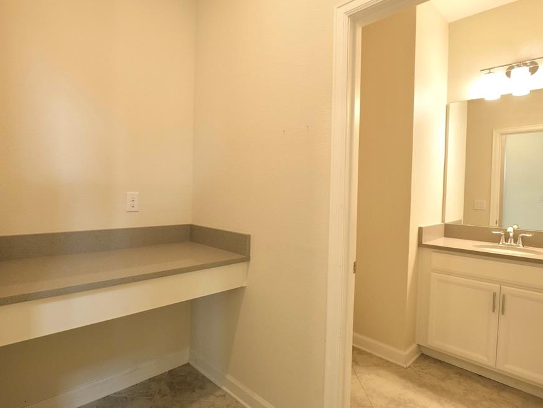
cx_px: 255
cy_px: 199
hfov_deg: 84.6
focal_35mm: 19
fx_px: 298
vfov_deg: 68.7
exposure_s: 1/50
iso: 400
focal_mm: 8
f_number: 4
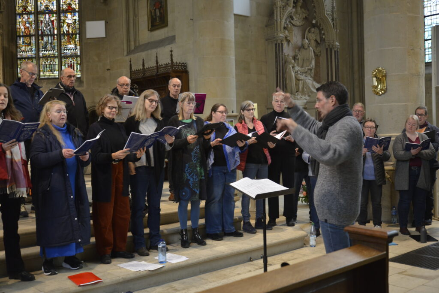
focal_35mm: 40
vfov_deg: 33.4
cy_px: 146
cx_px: 220
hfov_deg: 48.5
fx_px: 488
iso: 1600
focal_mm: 40
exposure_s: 1/50
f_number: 4.5
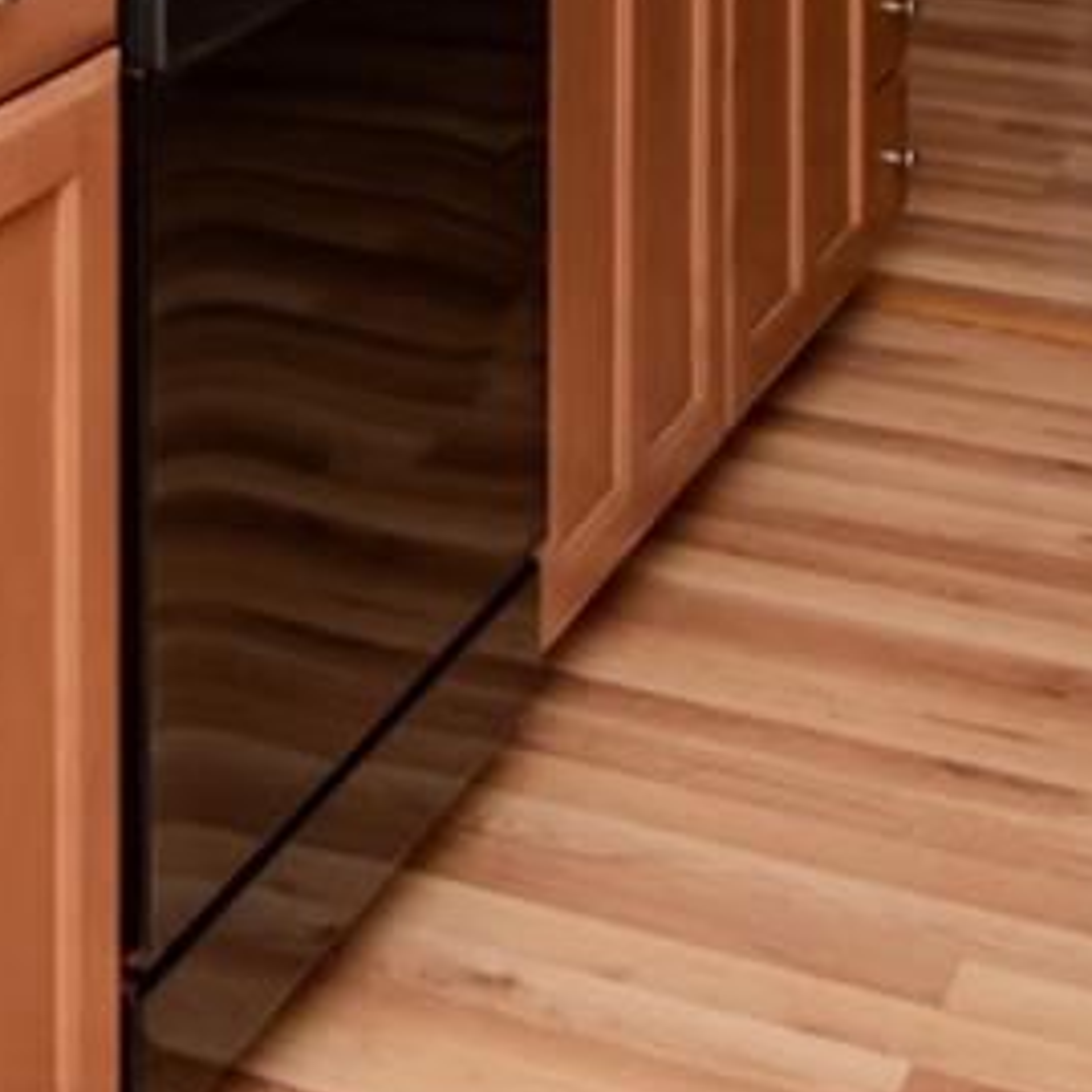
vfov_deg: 17.2
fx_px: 2981
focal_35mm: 84
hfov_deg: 20.4
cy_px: -852
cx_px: 166
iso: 800
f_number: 8
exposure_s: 1/100
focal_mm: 11
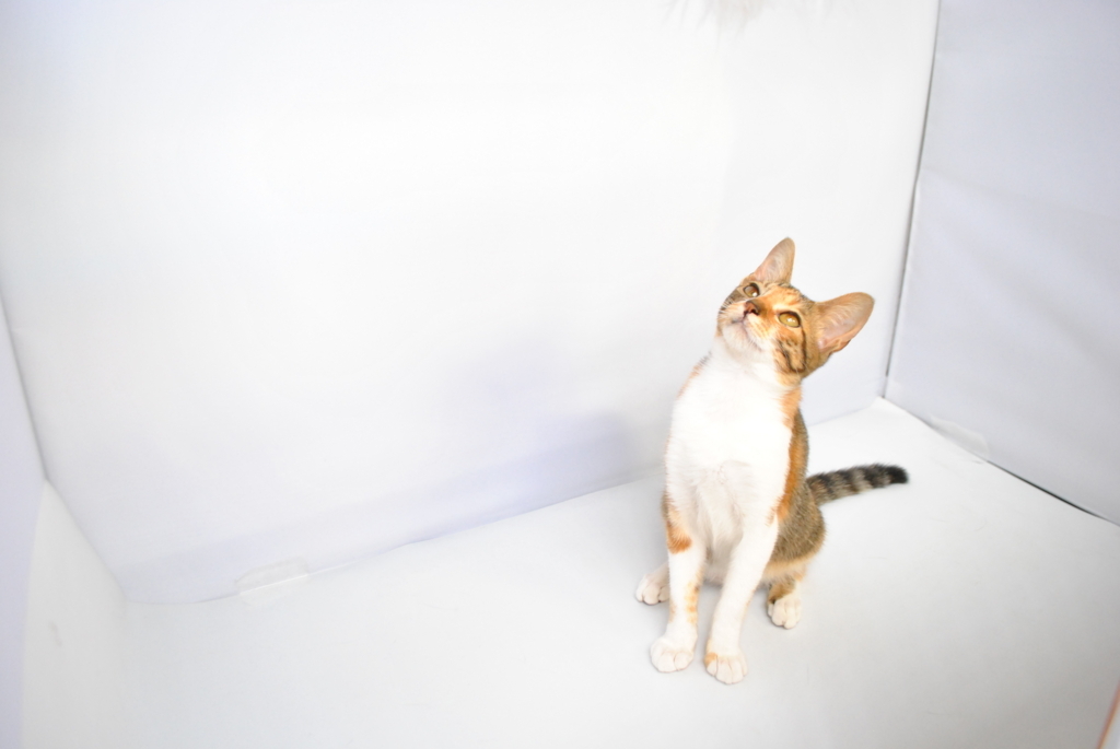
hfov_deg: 67.3
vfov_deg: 48.0
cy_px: 374
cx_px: 560
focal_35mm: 27
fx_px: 841
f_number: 4
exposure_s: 1/160
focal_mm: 18
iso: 800
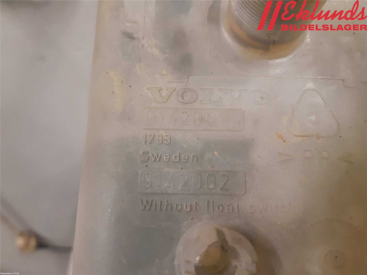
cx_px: 184
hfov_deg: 67.3
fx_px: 276
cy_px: 138
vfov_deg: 53.1
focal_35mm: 26
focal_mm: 3.93
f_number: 1.7
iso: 250
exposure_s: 1/50
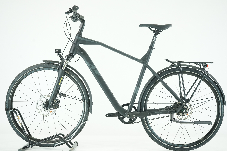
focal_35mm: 58
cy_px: 76
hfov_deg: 34.5
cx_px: 114
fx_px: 366
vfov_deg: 23.4
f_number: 6.3
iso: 3200
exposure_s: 1/200
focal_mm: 58
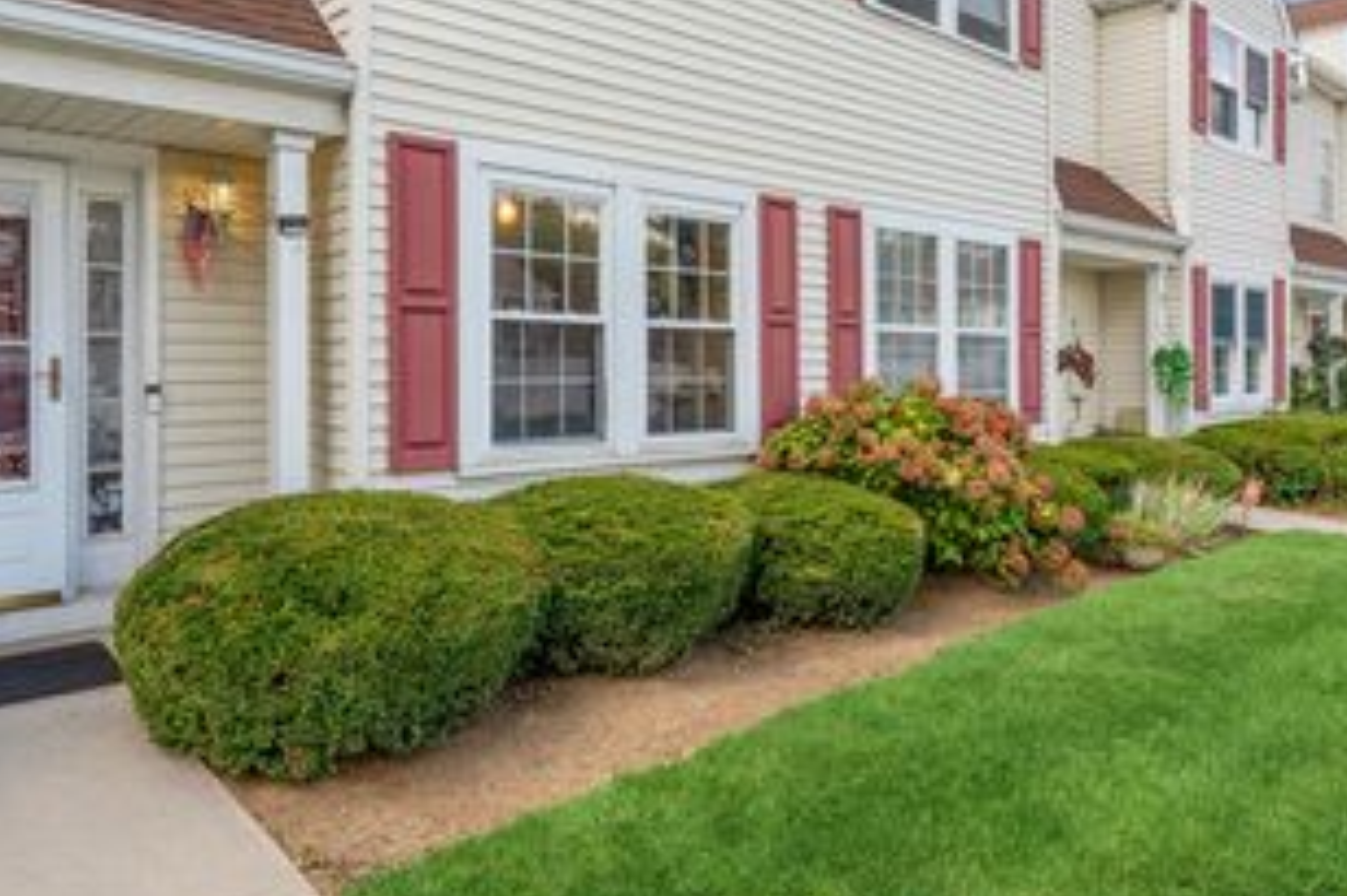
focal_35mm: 26
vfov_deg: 49.2
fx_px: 972
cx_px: 595
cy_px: 356
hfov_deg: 69.2
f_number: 5.6
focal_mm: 16
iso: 250
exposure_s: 1/200
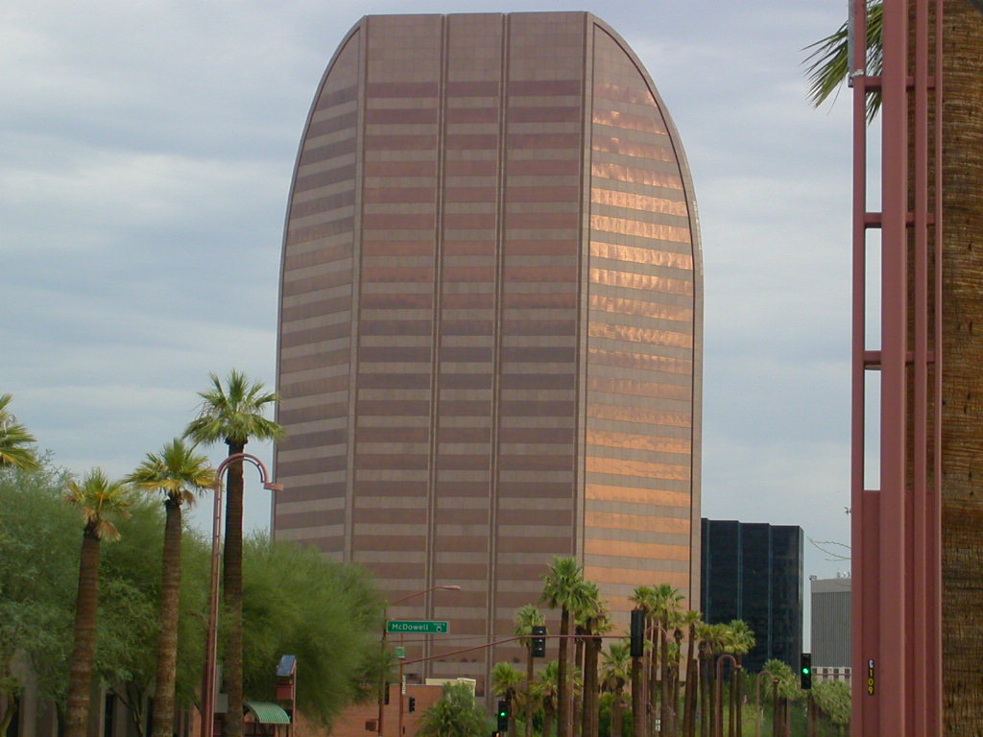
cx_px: 492
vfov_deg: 13.3
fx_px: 3152
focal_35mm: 111
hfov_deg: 17.7
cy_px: 368
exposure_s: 1/394
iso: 100
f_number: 4.8
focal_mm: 16.8
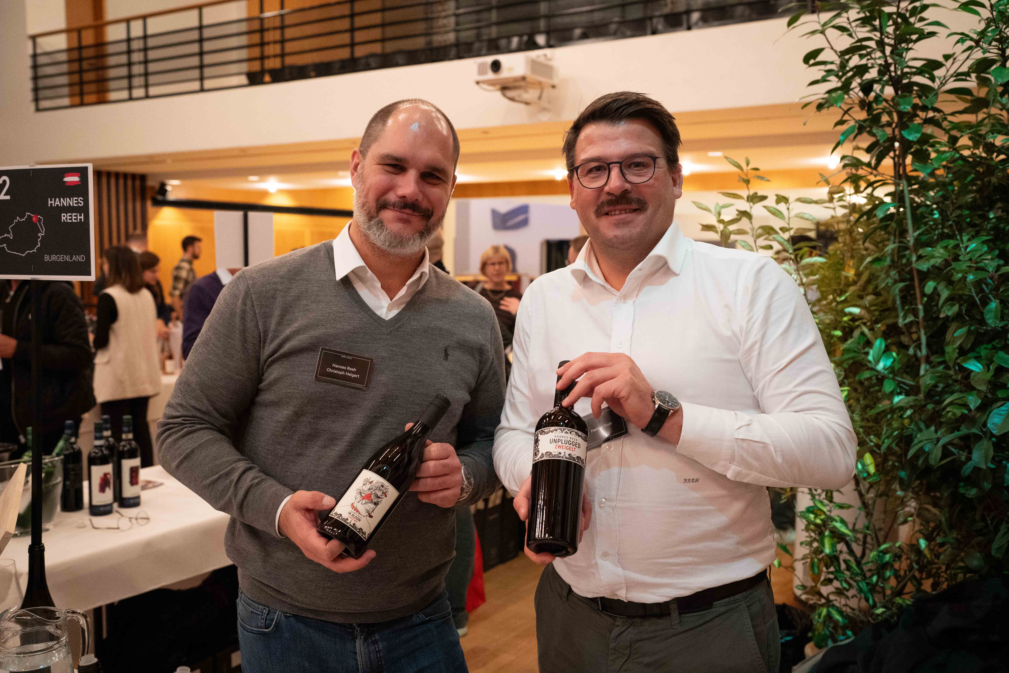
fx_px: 981
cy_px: 336
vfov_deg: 37.9
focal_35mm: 35
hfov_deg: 54.4
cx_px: 504
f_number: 4
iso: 6400
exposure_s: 1/160
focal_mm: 35
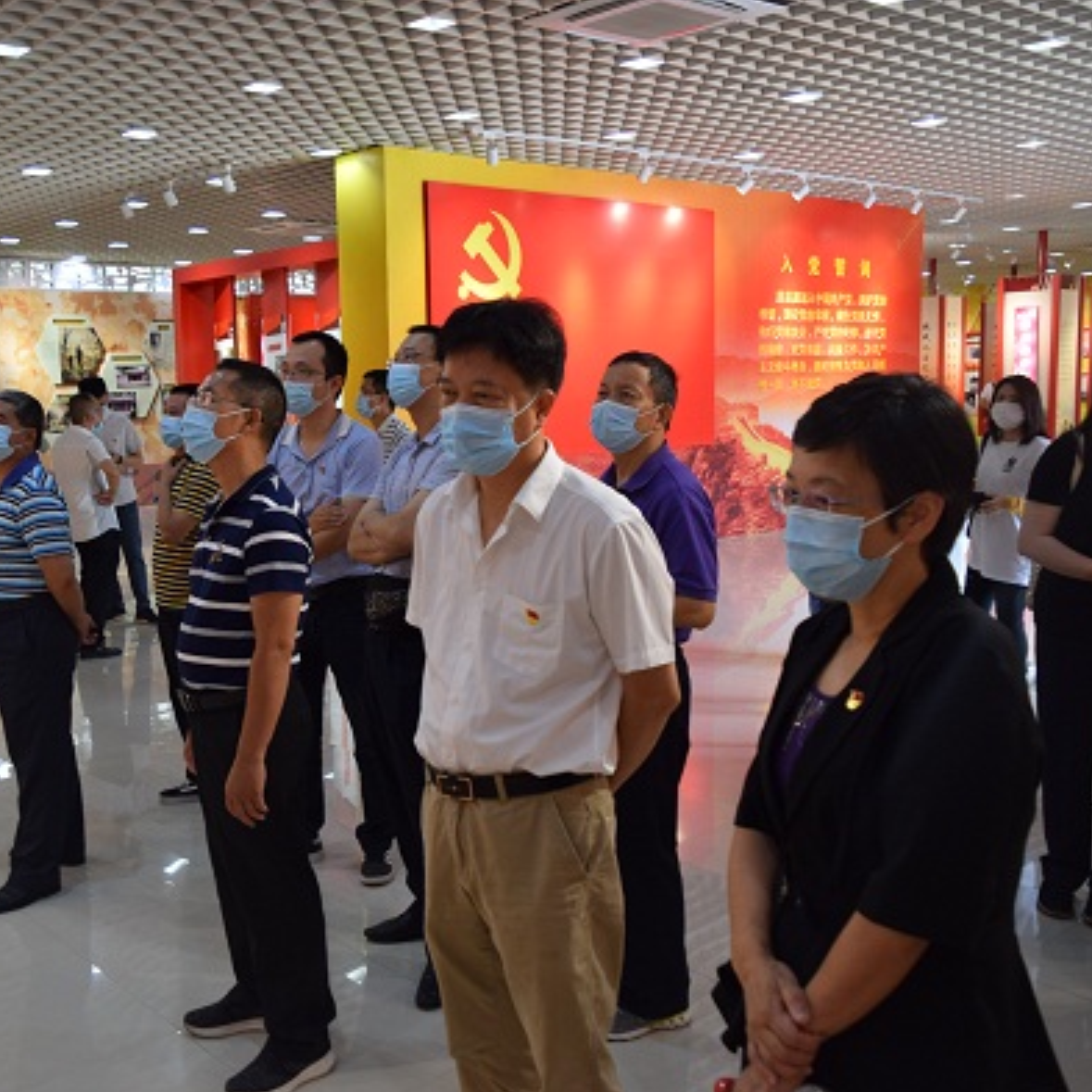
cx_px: 397
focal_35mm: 35
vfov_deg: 47.2
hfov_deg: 46.7
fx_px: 1249
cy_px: 547
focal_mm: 18
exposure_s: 1/60
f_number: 4
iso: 560
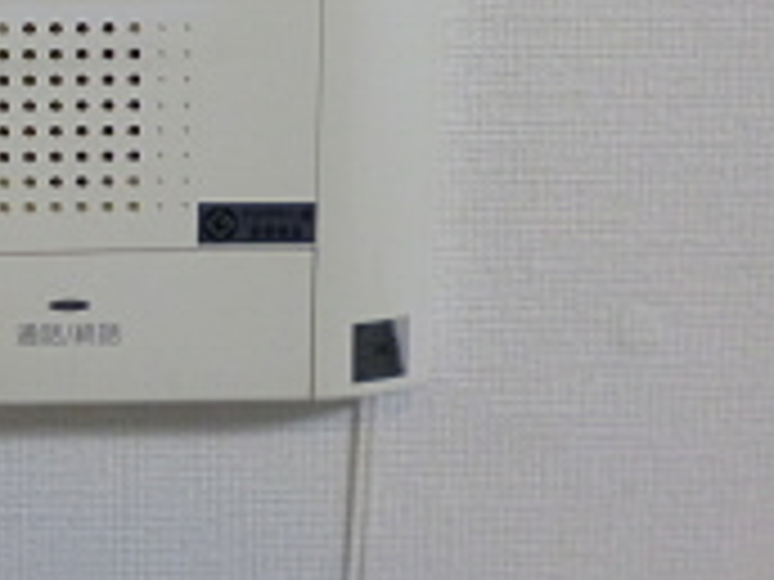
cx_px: 68
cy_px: -43
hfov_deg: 30.7
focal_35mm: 60
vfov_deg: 23.1
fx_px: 1342
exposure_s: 1/40
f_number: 2.5
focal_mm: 4.3
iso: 400
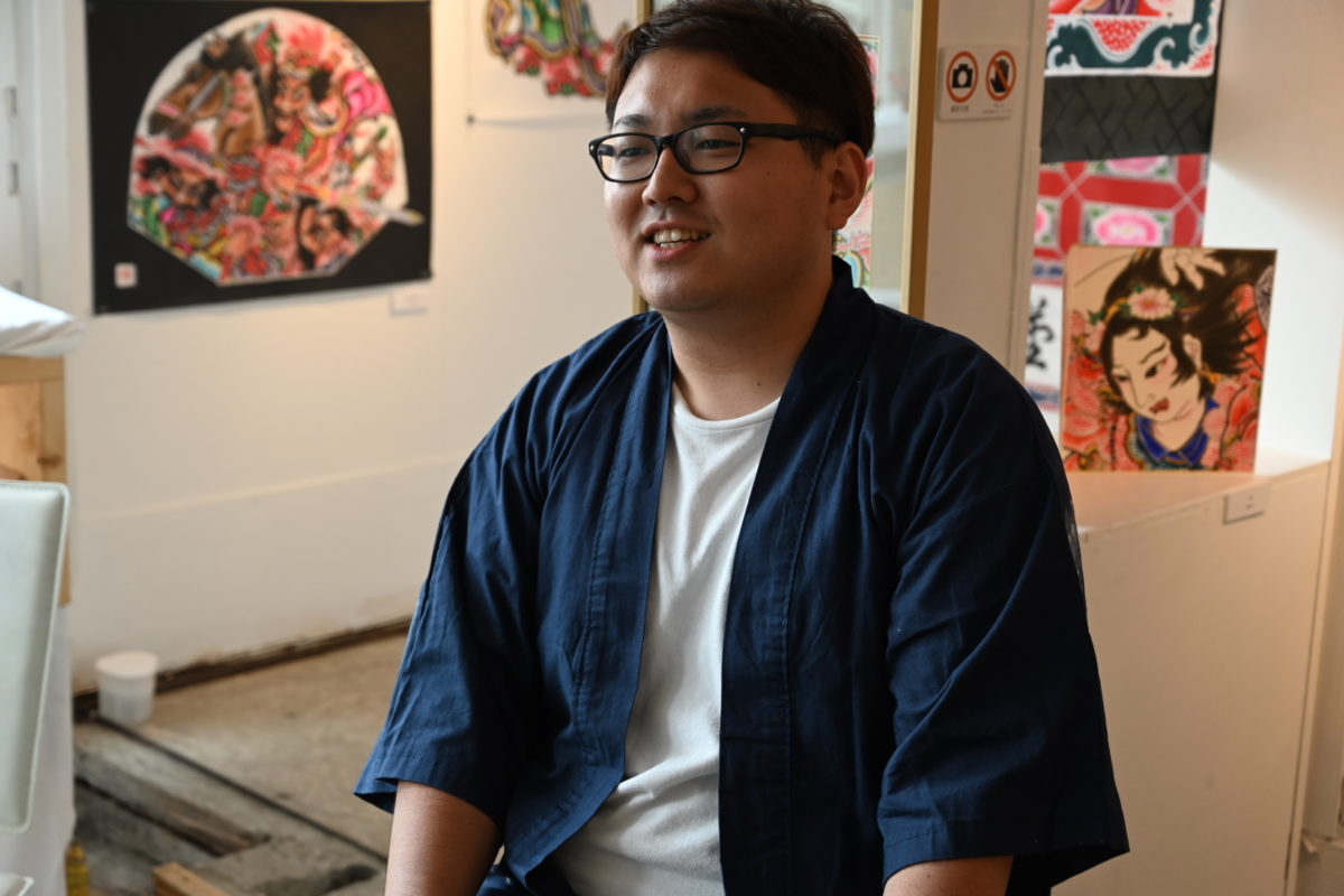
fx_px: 2091
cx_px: 672
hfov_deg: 35.6
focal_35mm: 56
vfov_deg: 24.2
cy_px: 448
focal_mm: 56
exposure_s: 1/60
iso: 500
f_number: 5
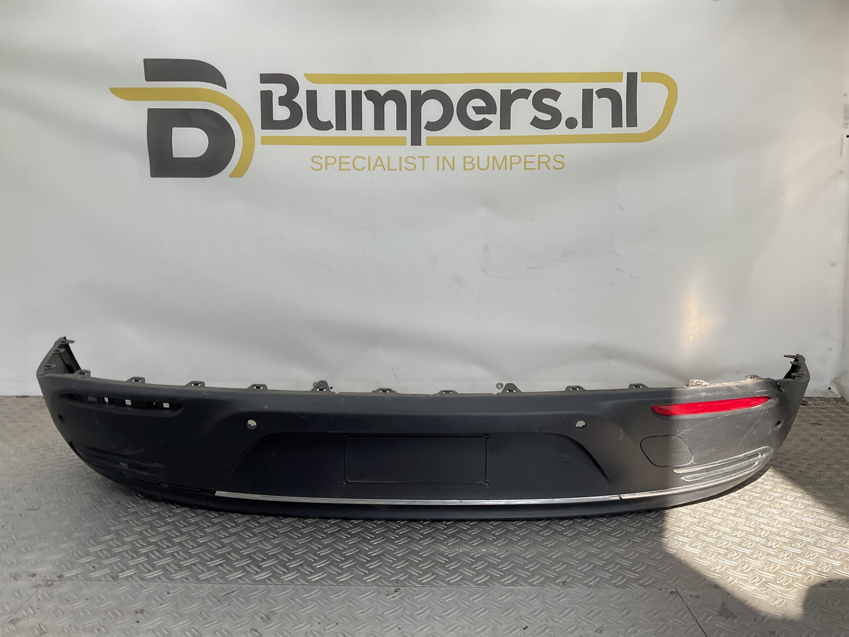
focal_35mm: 29
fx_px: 711
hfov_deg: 61.7
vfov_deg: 48.2
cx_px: 424
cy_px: 318
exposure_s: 1/215
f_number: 1.8
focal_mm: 3
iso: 16
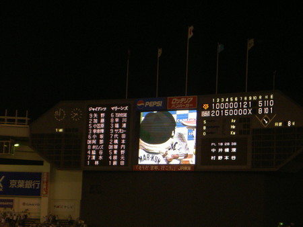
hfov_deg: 19.3
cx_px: 152
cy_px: 114
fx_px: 893
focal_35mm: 102
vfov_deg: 14.5
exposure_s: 1/100
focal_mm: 16.8
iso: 200
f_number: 4.9
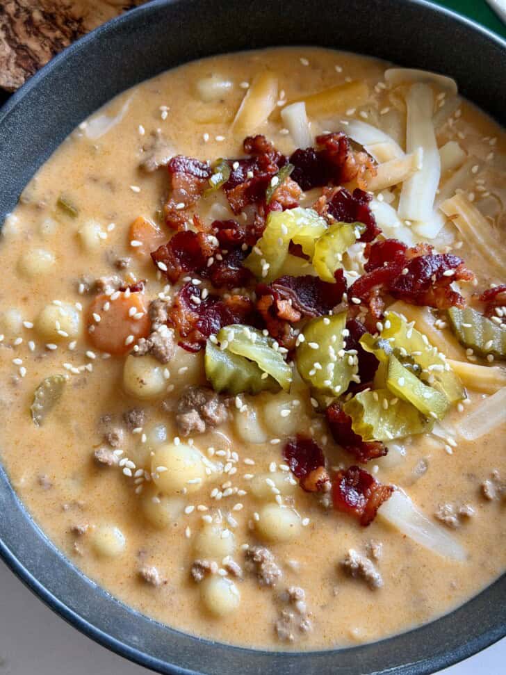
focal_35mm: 48
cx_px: 253
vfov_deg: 39.7
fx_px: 936
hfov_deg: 30.3
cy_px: 338
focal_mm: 6.8
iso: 125
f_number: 1.8
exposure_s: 1/60
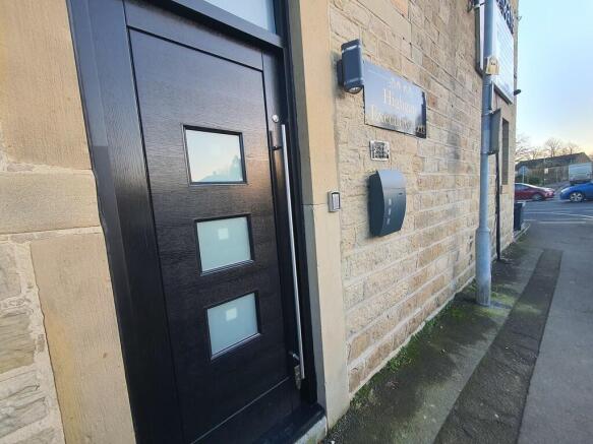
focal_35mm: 13
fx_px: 223
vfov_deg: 89.9
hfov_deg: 106.2
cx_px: 296
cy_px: 222
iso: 64
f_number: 2.2
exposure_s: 1/100
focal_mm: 1.8
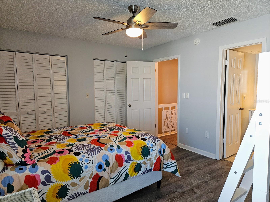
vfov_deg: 58.9
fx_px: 179
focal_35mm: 23
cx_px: 135
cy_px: 101
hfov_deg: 73.9
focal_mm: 5.4
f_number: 1.8
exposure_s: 1/60
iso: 64
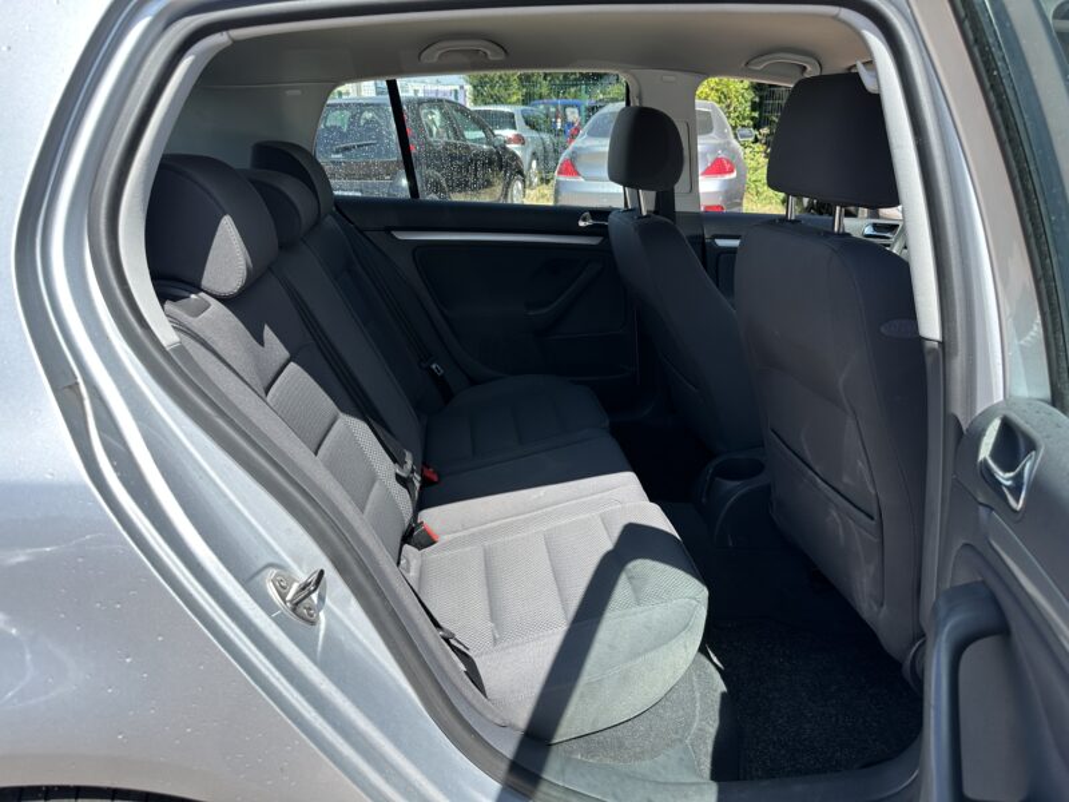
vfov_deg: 56.8
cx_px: 534
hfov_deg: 71.6
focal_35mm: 24
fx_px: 741
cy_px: 401
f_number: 1.78
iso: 80
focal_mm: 6.86
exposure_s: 1/1357
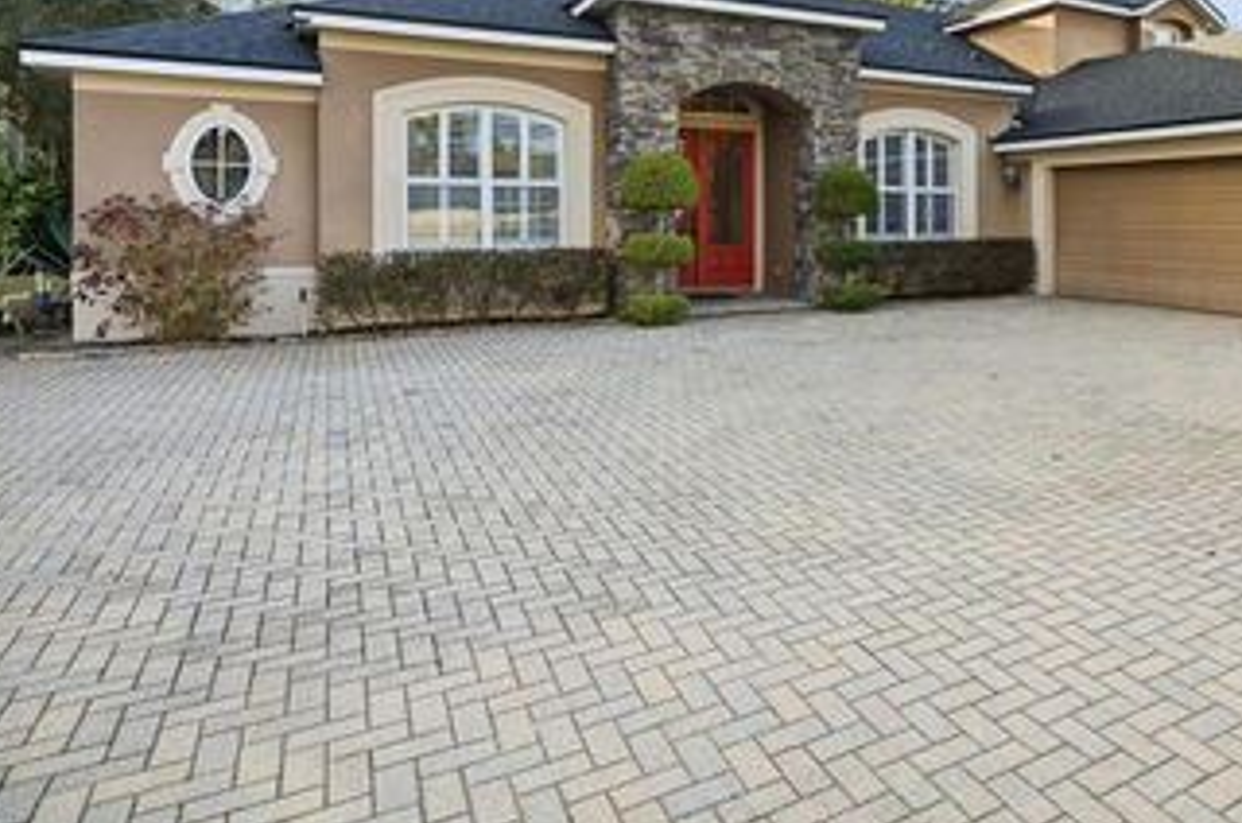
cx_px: 881
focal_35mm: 25
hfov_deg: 67.5
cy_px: 204
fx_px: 877
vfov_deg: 48.3
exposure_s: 1/800
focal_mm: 16.3
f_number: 5.6
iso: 100
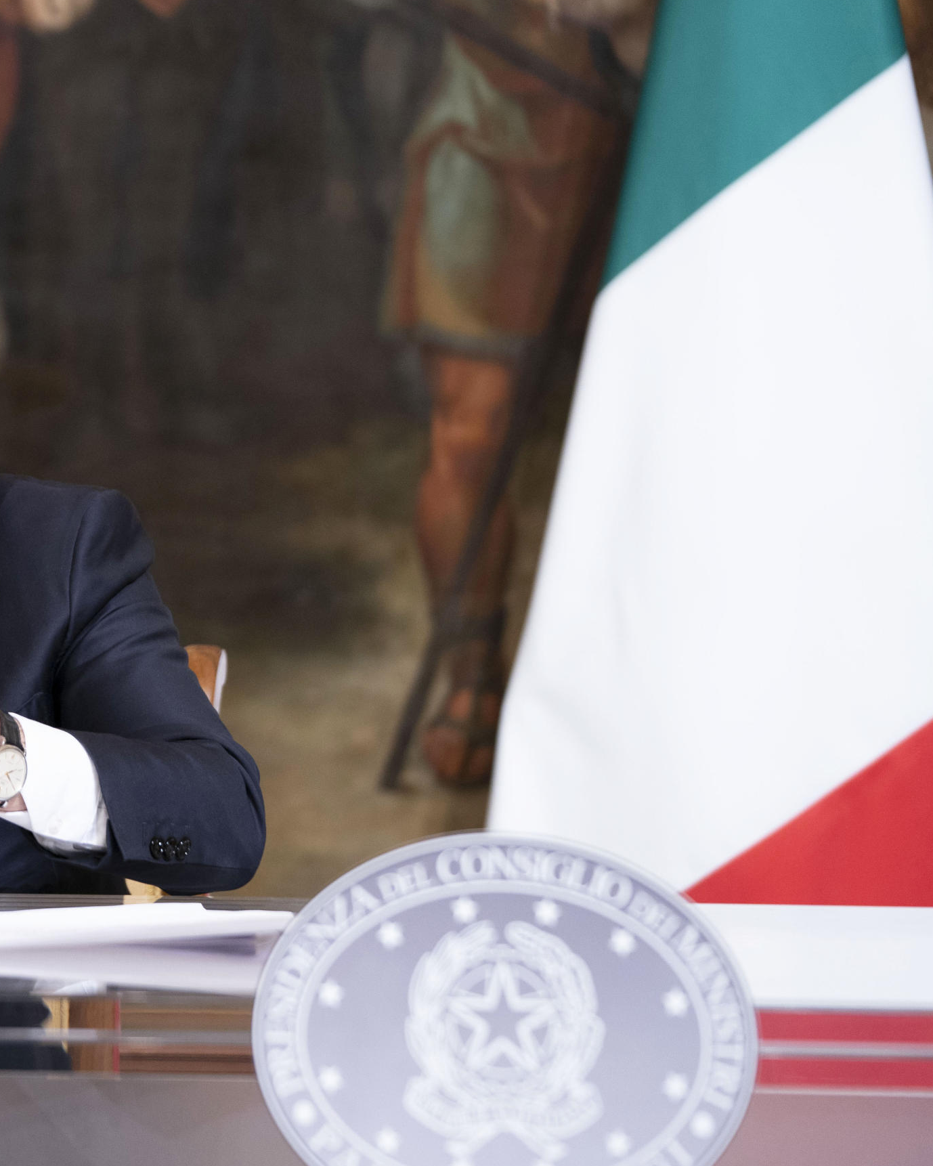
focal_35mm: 221
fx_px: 7627
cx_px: 17
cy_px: 542
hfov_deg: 7.0
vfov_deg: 8.7
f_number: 2.8
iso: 1250
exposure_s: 1/200
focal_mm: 132
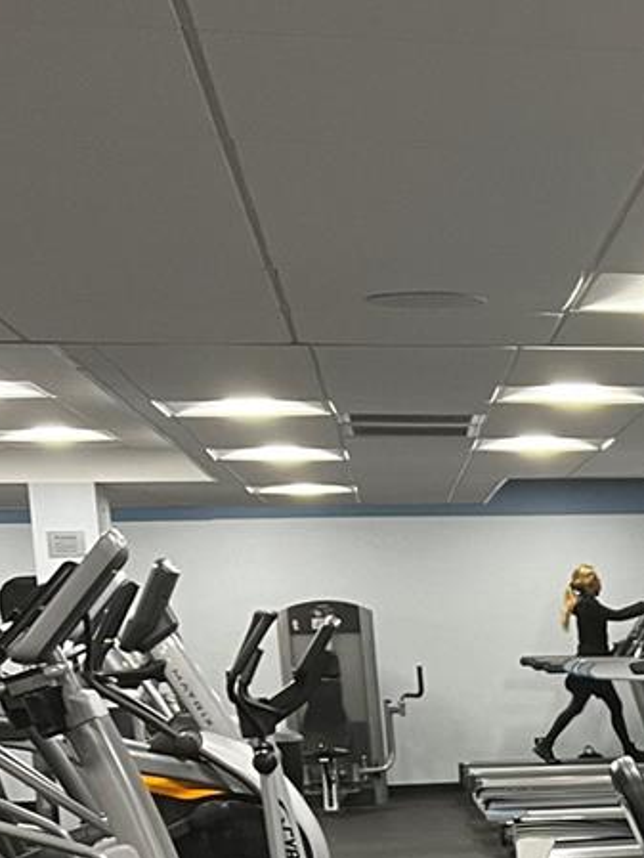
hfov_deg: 15.1
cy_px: 961
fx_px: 2207
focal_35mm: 89
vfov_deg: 20.9
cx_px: 1040
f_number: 1.5
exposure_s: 1/60
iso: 100
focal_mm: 5.7
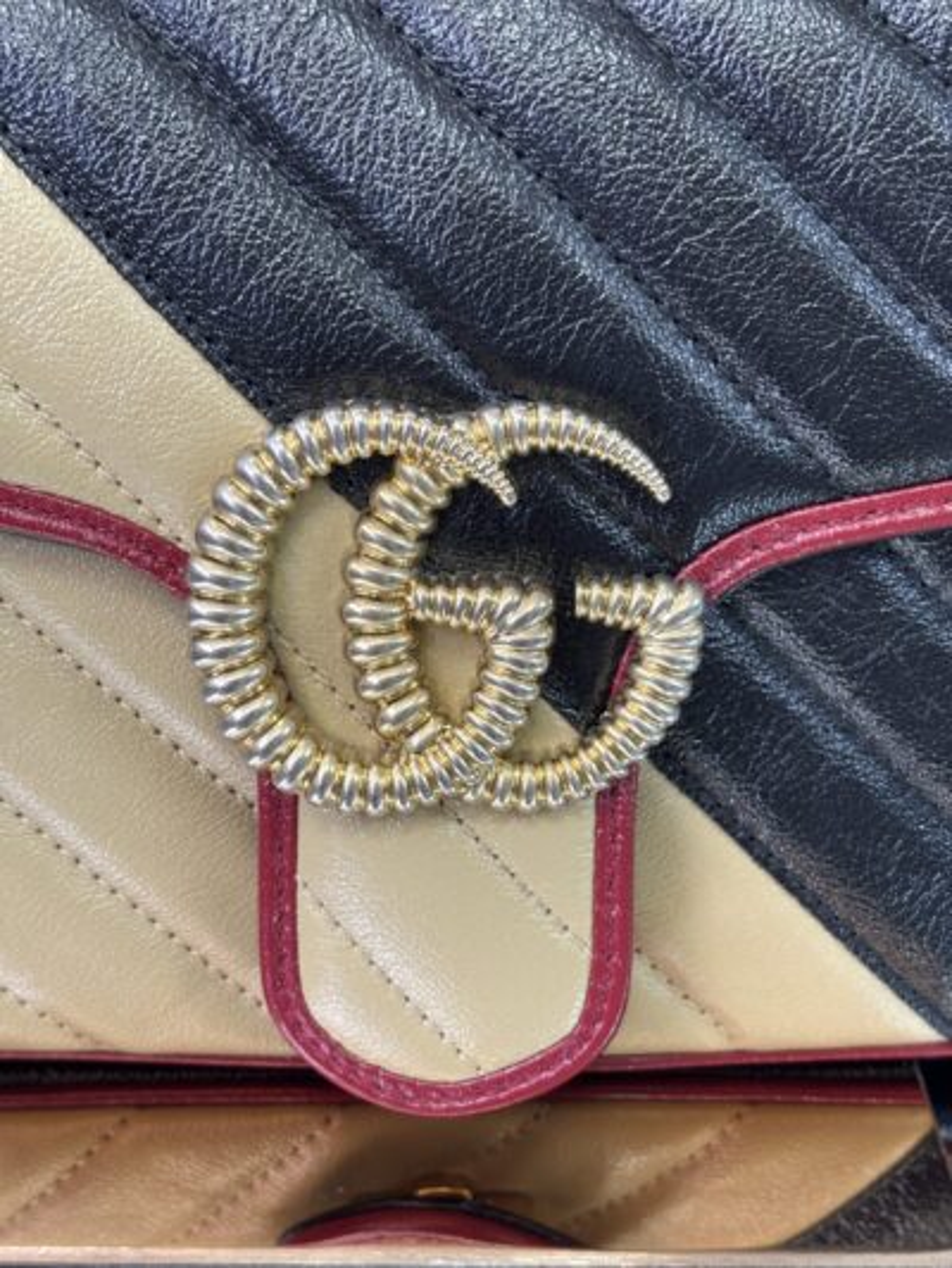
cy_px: 634
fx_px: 1906
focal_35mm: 52
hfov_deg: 28.0
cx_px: 476
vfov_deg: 36.8
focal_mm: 5.96
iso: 100
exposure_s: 1/60
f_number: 1.6
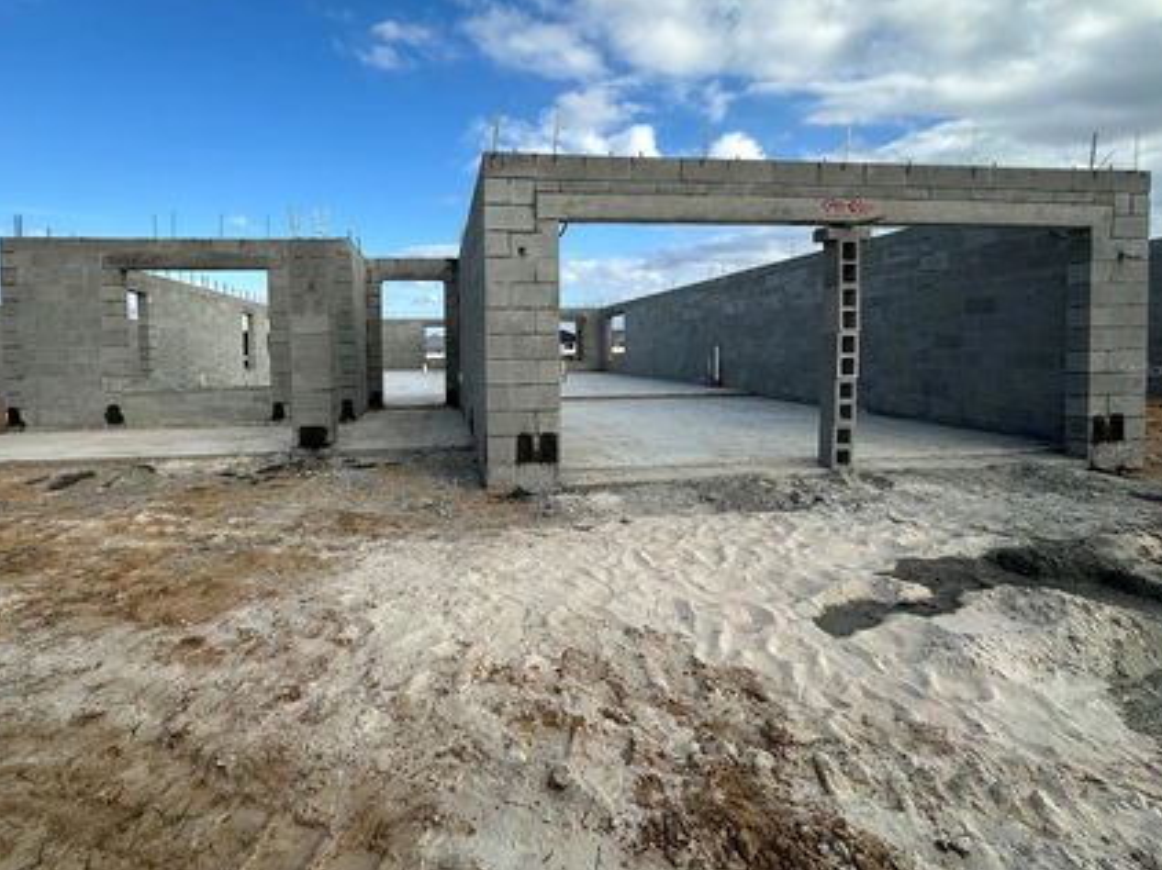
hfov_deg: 90.5
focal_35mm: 17
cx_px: 498
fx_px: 570
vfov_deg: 74.2
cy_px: 369
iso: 40
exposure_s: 1/1642
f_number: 2.2
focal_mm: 2.22
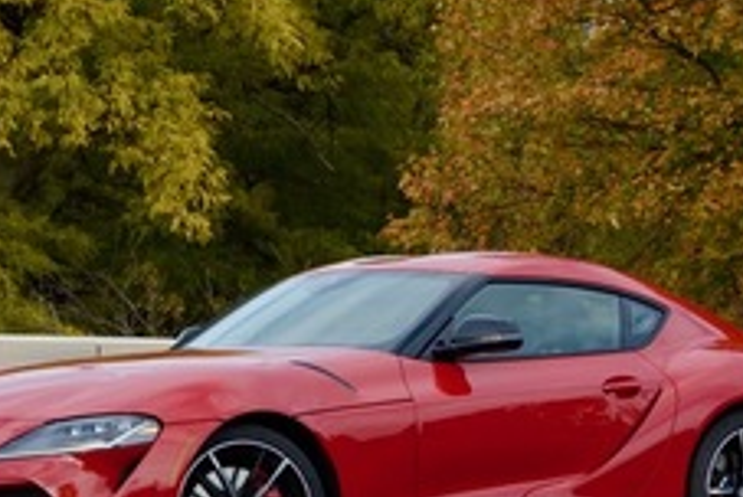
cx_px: 340
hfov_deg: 8.7
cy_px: 384
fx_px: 4898
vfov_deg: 5.8
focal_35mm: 237
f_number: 8
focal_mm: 90
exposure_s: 1/1000
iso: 800
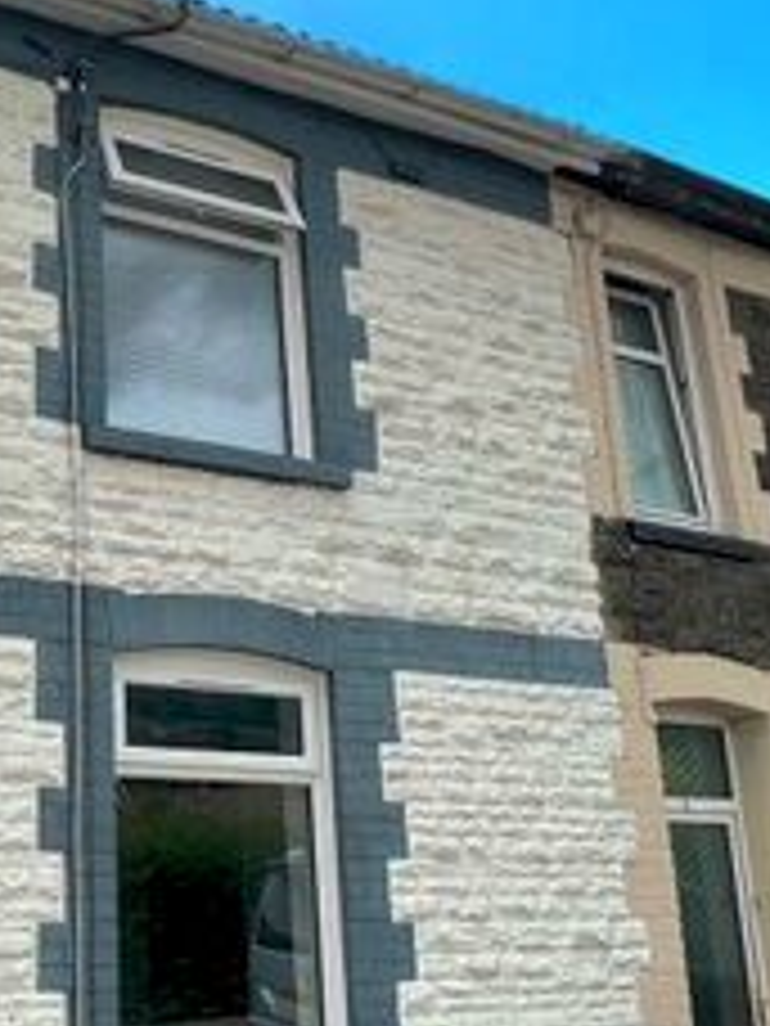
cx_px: 14
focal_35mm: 40
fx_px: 1186
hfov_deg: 33.2
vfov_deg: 46.8
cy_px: 556
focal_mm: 1.57
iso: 32
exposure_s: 1/797
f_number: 1.8
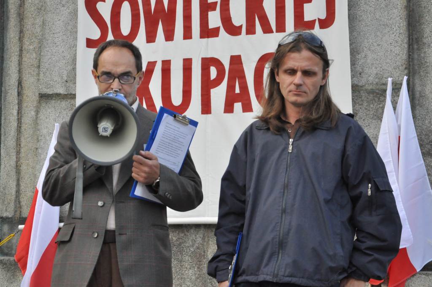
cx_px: 216
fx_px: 809
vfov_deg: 20.1
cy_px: 144
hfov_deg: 29.9
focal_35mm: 68
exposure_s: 1/2500
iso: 2000
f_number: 4.8
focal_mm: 45
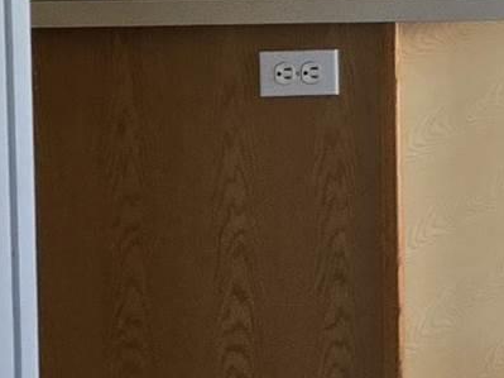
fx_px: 2576
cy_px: -239
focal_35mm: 177
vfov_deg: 8.2
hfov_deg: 9.7
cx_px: 1264
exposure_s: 1/120
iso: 80
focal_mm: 5.4
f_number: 1.8
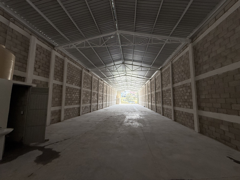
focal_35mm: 14
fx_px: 97
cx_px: 120
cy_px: 90
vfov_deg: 85.7
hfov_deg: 102.1
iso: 125
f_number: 2.2
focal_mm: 2.22
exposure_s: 1/99
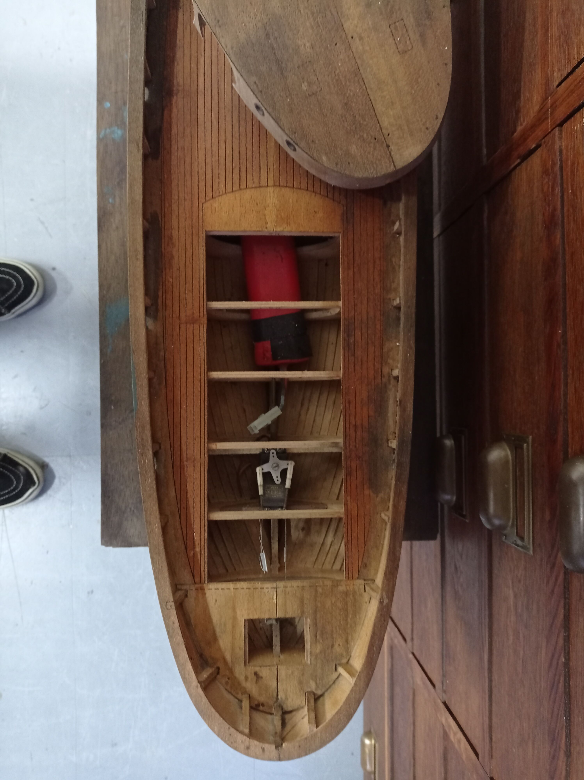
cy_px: 390
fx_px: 631
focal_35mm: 28
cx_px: 292
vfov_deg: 63.5
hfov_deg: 49.7
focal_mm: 4.74
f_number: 1.79
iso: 716
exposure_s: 1/25
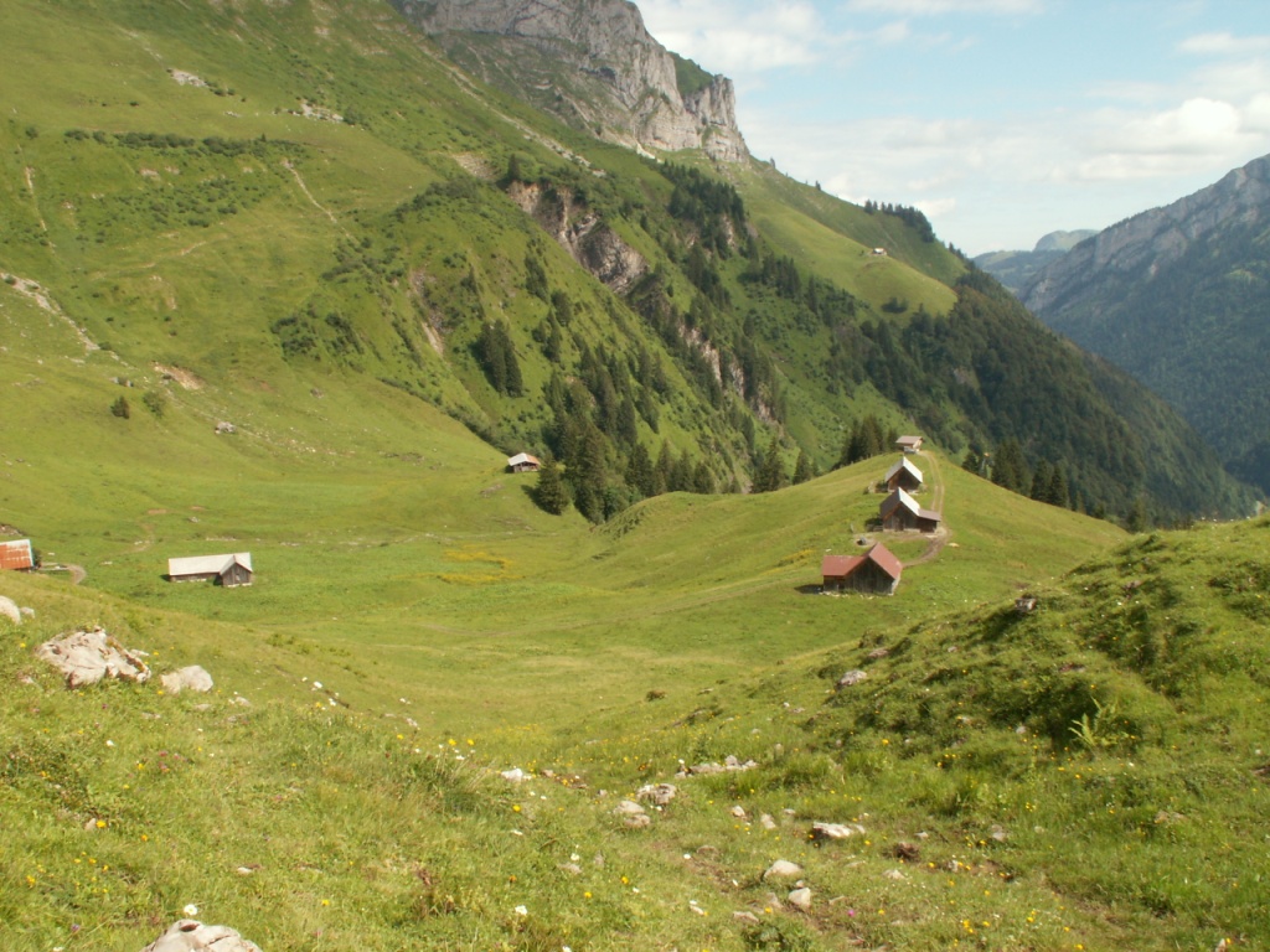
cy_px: 476
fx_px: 1284
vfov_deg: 40.7
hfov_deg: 52.6
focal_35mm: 35
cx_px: 635
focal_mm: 5.86
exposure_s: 1/100
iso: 50
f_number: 8
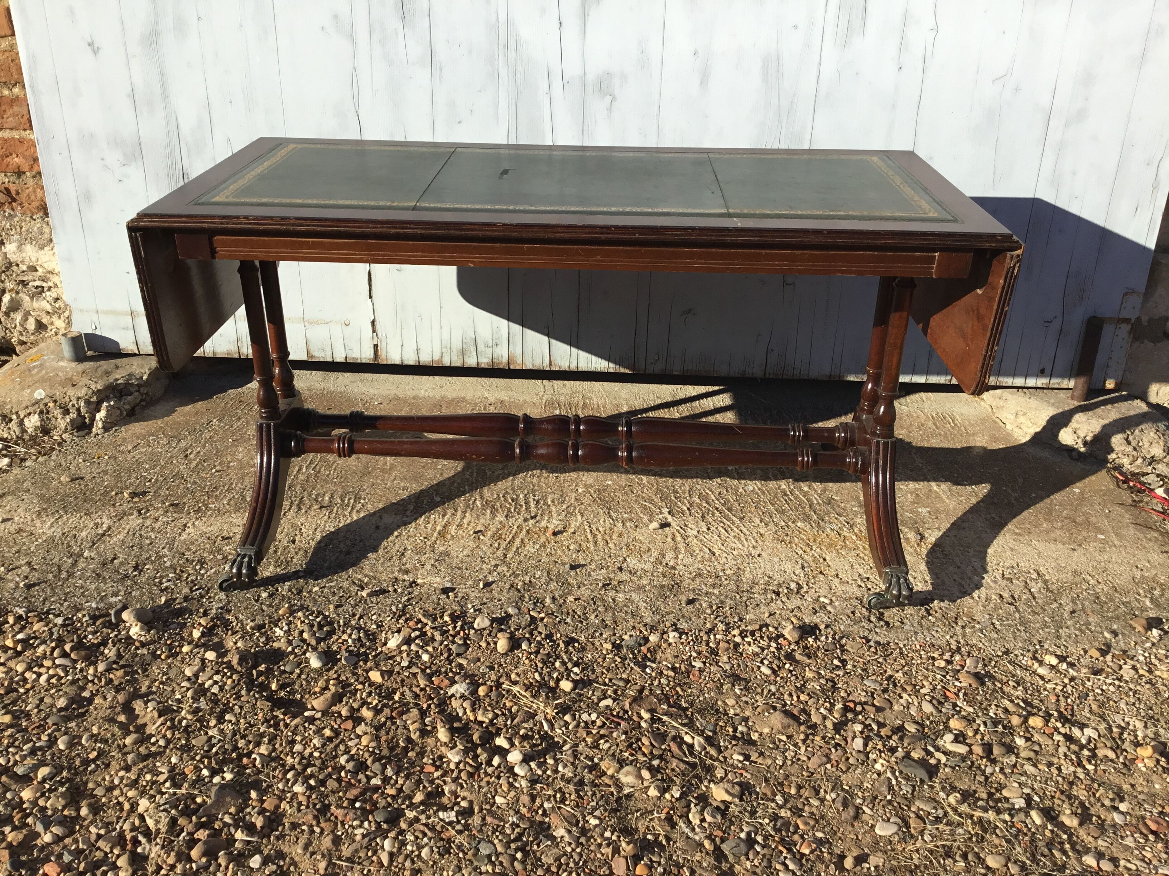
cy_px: 438
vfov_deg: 45.4
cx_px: 584
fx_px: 1047
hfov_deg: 58.4
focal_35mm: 31
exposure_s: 1/1431
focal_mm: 3.3
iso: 25
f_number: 2.4
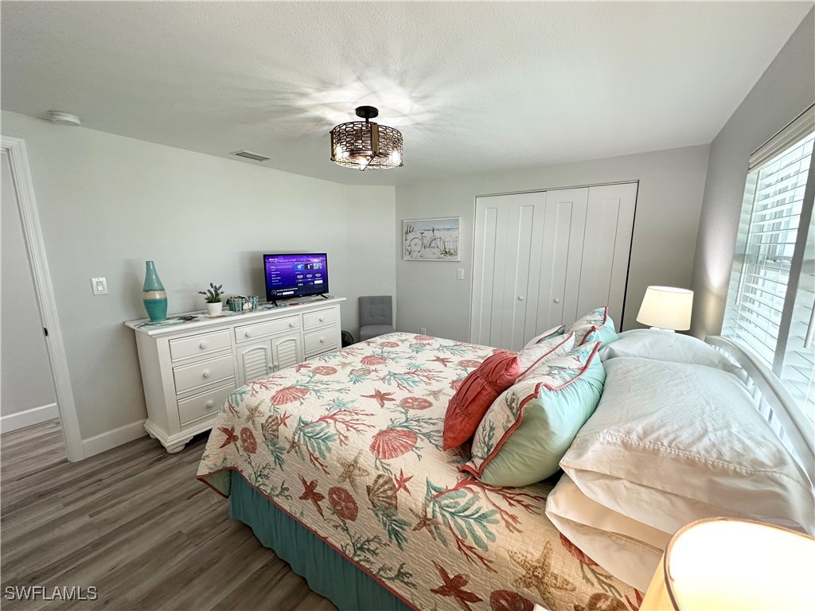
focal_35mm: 14
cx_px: 408
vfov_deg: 85.7
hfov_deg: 102.1
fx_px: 330
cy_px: 306
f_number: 2.2
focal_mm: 2.22
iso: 200
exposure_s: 1/120
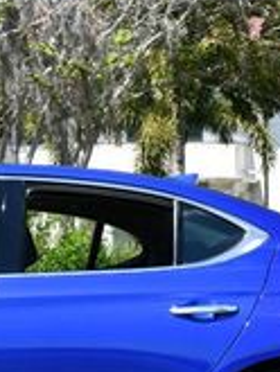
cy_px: 165
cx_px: -120
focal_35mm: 194
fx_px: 2090
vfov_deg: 10.2
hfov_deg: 7.6
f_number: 8
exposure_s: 1/250
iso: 160
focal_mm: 26
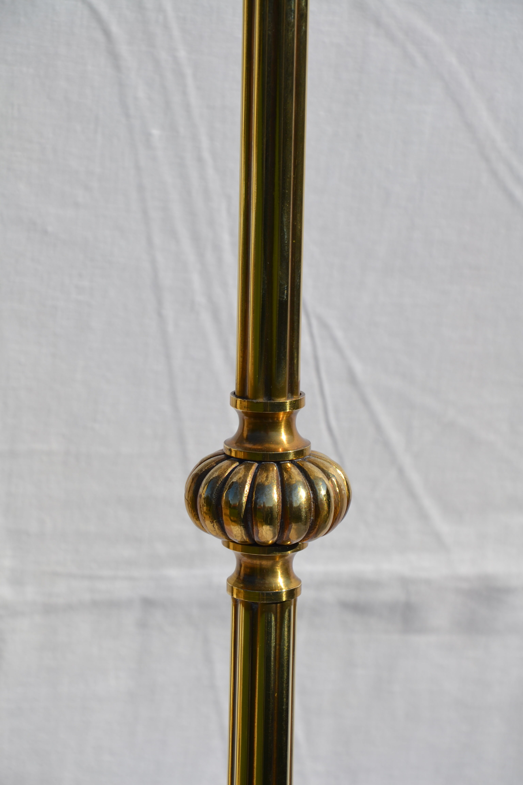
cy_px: 392
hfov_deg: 8.7
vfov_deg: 13.0
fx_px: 3432
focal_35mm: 158
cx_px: 262
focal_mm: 105
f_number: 9
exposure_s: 1/320
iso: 100
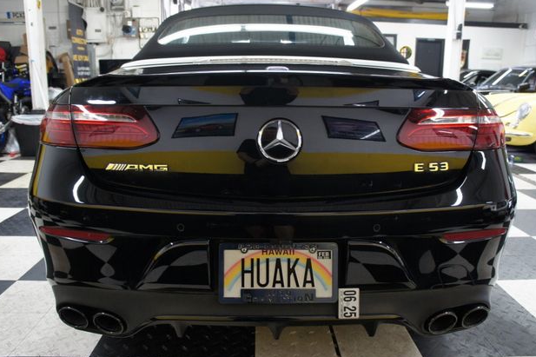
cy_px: 178
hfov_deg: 65.5
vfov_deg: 46.4
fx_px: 417
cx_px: 268
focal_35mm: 28
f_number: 3.5
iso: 500
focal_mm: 18
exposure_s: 1/30
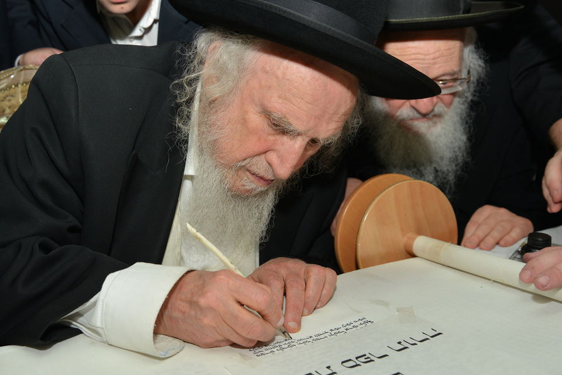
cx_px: 252
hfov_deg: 45.4
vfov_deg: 31.1
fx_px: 671
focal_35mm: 43
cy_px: 149
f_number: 5
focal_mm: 32
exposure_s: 1/160
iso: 500
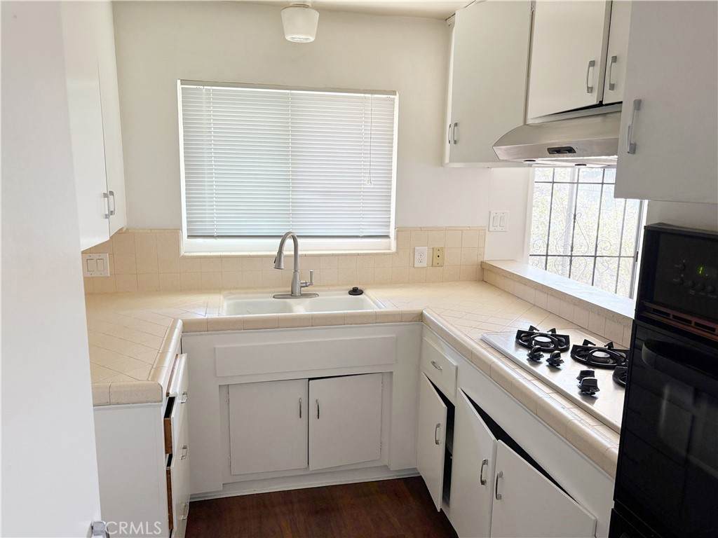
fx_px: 539
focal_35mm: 26
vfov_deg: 53.1
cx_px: 359
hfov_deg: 67.3
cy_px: 269
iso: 125
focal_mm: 5.96
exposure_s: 1/120
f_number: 1.6
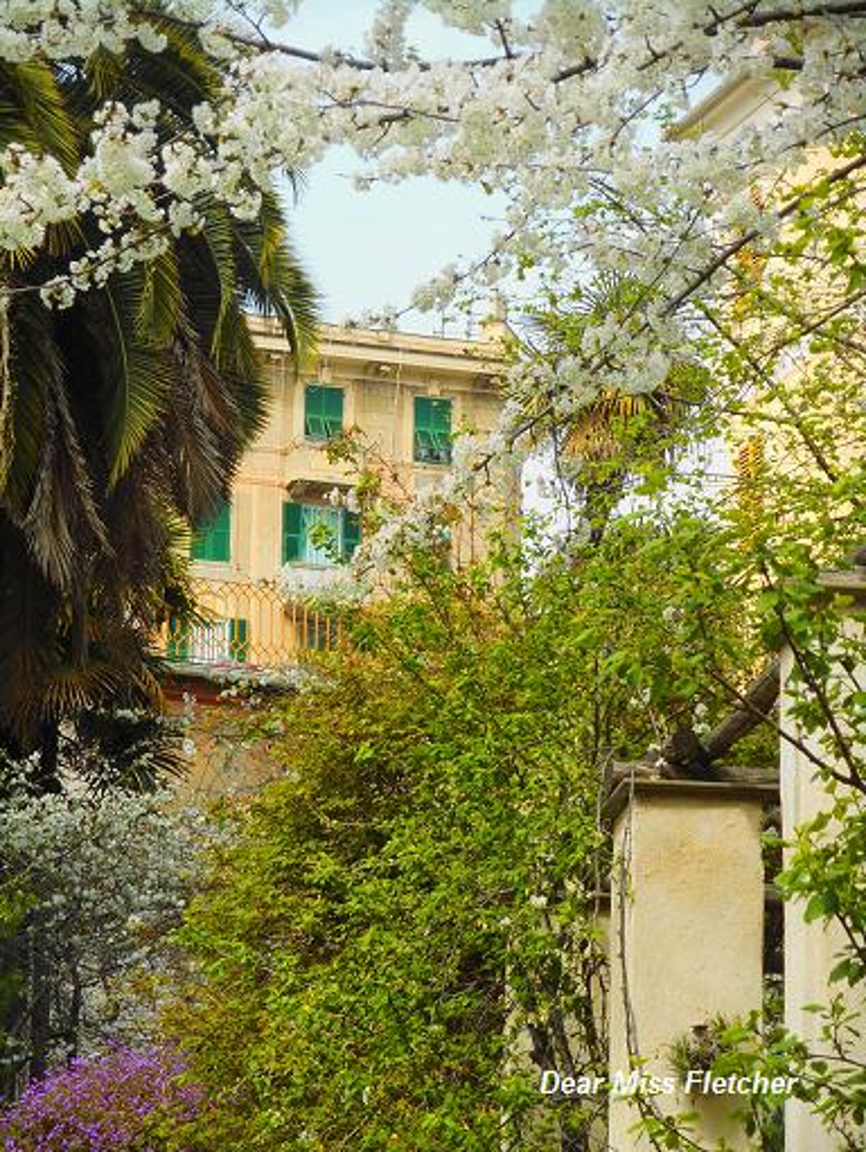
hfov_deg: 12.7
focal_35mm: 117
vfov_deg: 16.8
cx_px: 433
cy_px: 576
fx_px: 3898
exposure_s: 1/125
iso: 80
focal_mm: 20.9
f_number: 5.9
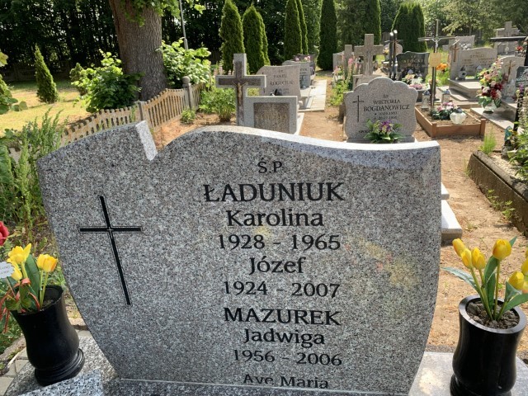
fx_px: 397
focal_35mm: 26
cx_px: 264
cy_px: 198
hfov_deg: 67.3
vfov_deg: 53.1
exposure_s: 1/350
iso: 25
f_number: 1.8
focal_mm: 4.25
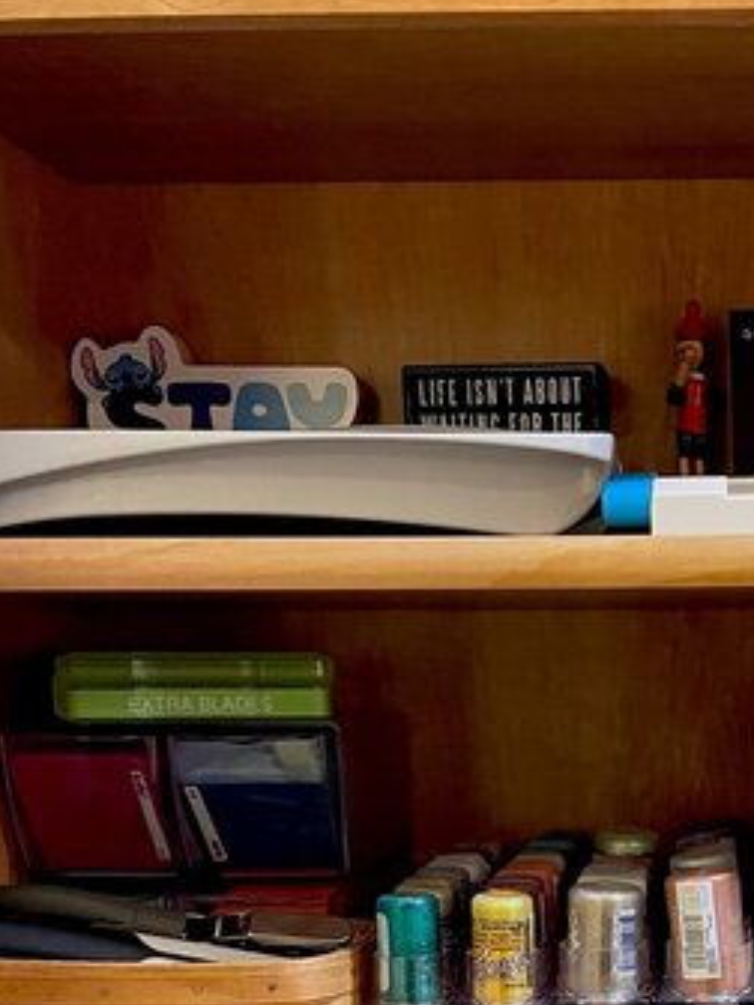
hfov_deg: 23.9
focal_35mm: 58
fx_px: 1684
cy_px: 984
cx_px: 788
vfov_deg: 31.0
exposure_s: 1/60
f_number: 1.6
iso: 500
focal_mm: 4.2
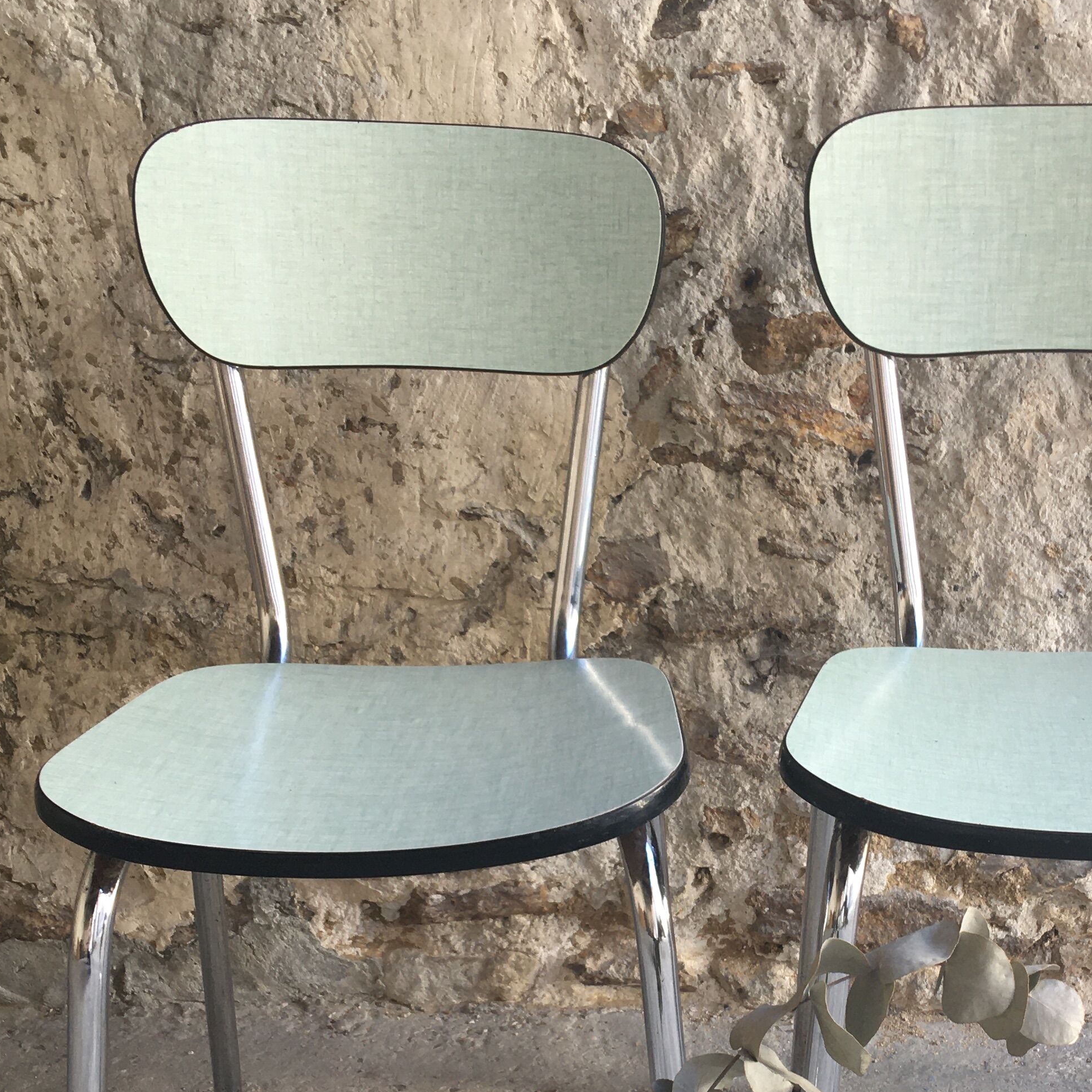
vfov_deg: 31.7
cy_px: 798
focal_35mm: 53
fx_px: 1892
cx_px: 715
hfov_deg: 32.0
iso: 32
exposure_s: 1/100
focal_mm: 4.15
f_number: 2.2
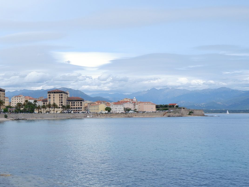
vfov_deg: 28.0
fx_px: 374
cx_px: 3
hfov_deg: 33.8
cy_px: 102
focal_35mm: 52
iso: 200
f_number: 9
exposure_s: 1/420
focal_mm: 15
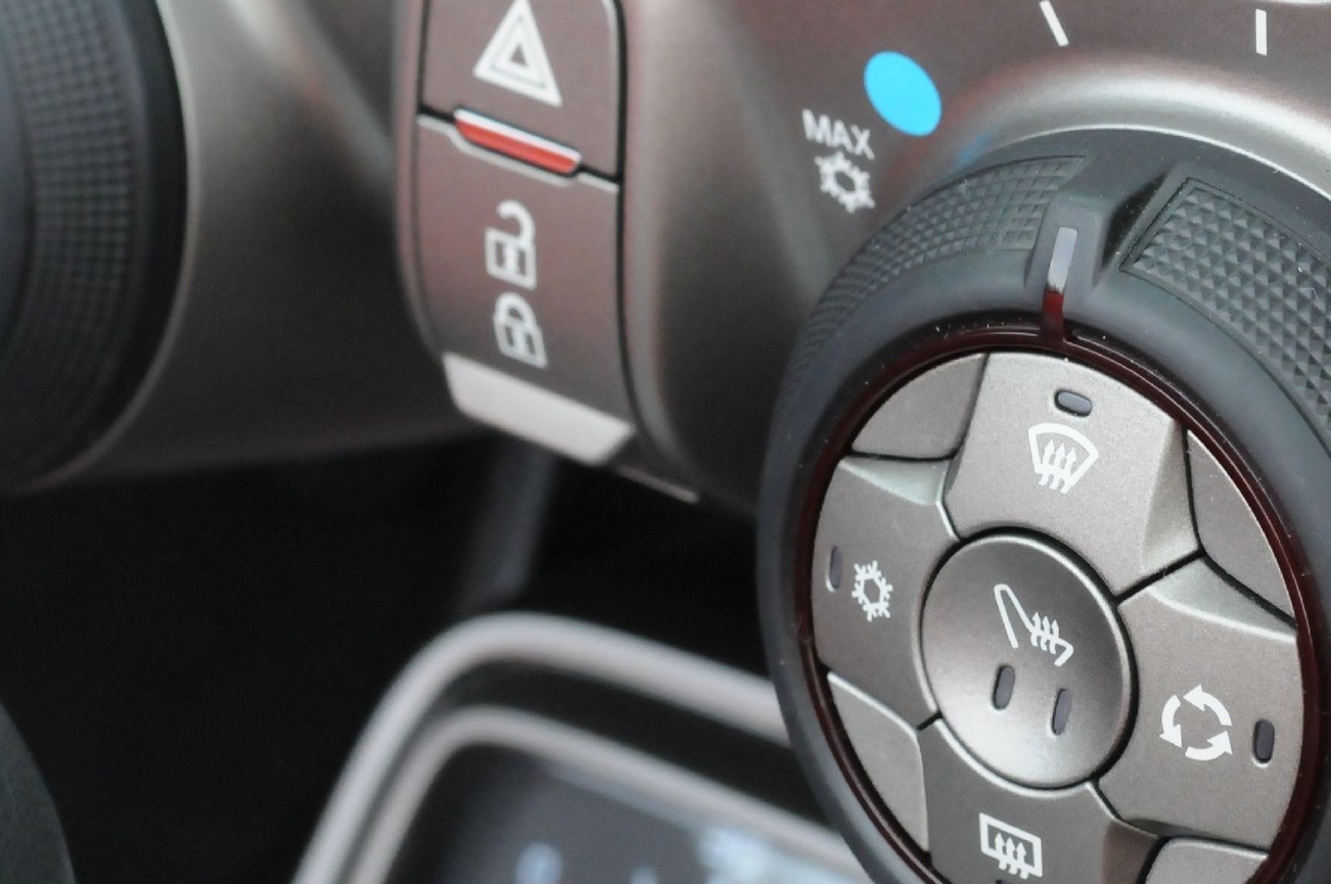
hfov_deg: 14.3
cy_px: 226
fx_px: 5318
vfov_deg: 9.5
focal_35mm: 144
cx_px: 617
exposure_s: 1/125
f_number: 10
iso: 2000
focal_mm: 50
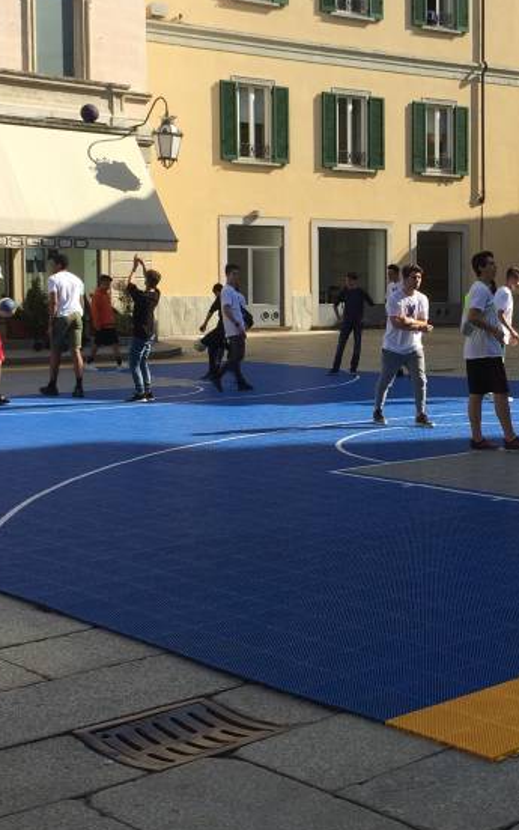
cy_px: 344
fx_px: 1290
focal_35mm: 57
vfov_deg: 35.6
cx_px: 433
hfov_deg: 22.4
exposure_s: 1/1364
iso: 32
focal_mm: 4.15
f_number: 2.2
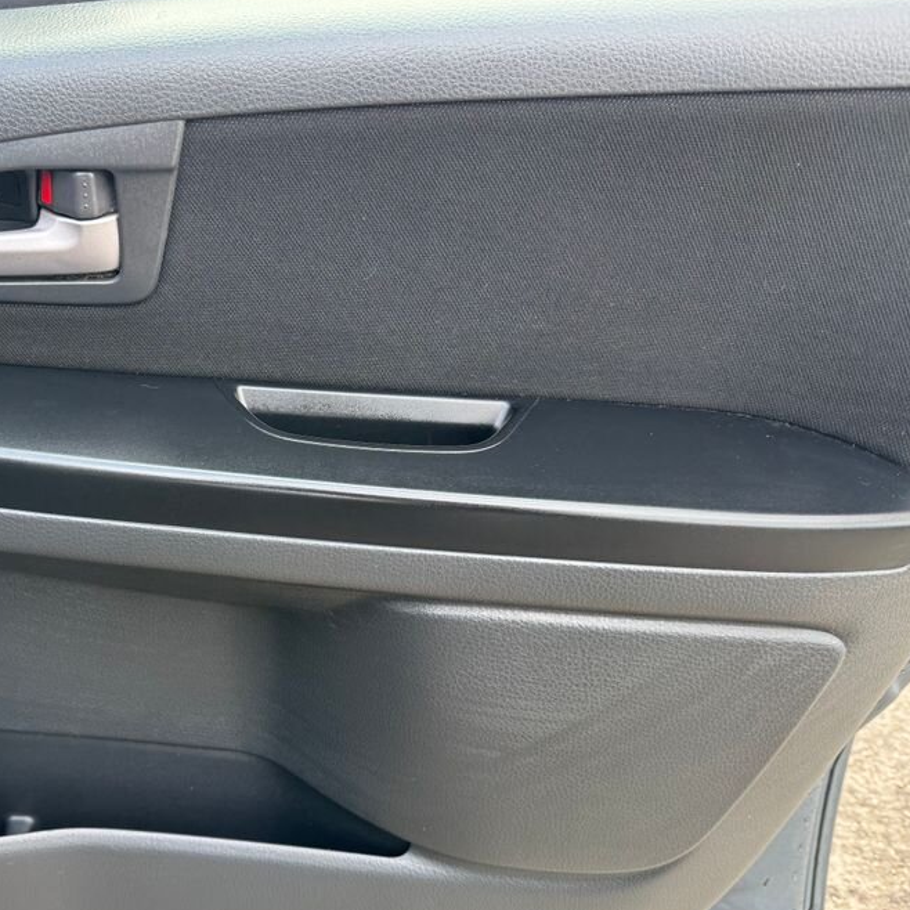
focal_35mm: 33
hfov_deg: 48.0
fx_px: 981
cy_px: 510
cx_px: 235
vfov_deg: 49.6
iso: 200
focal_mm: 6.76
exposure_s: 1/121
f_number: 1.78
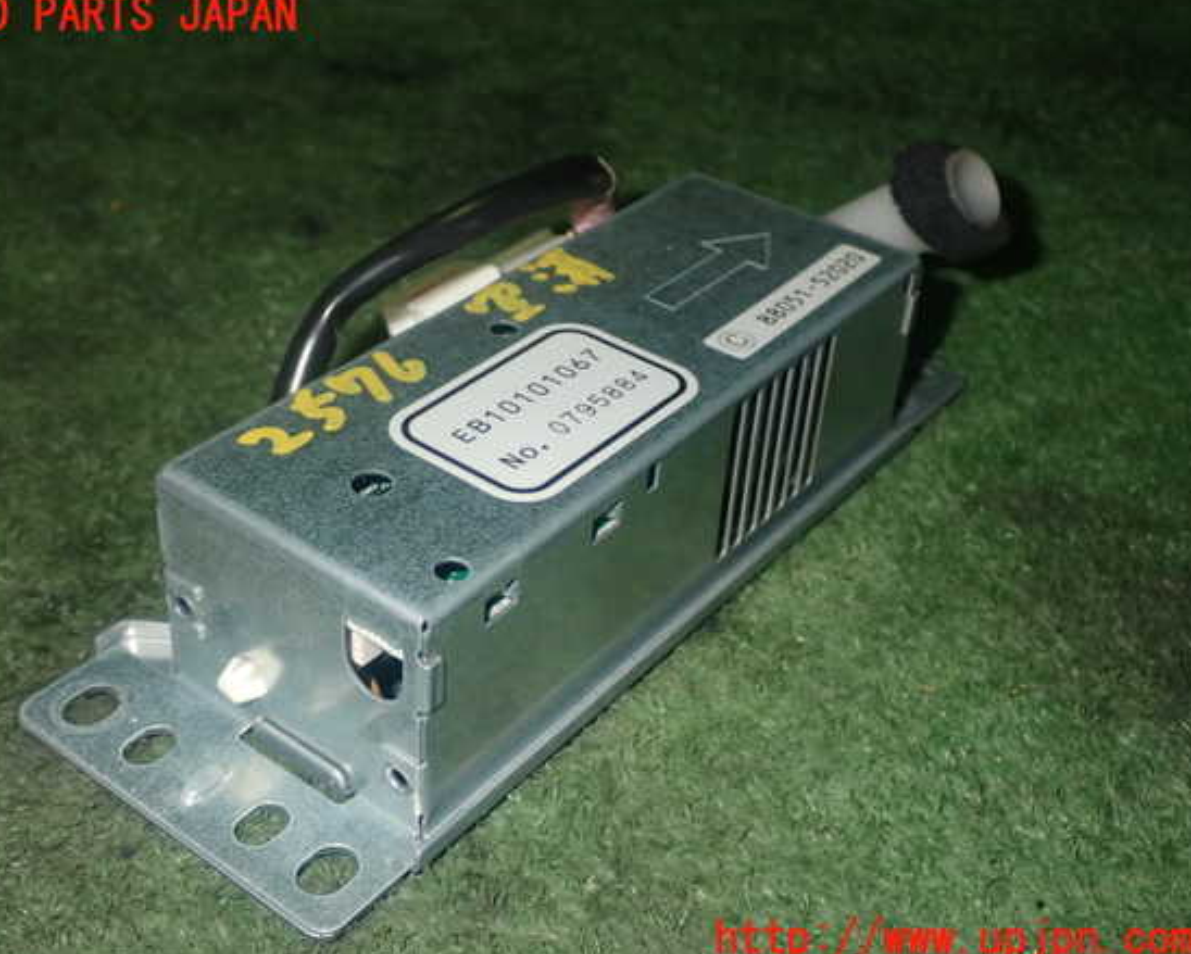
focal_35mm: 47
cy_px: 478
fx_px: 1658
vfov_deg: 32.1
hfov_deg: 39.5
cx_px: 554
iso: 400
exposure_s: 1/40
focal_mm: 7.84
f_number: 9
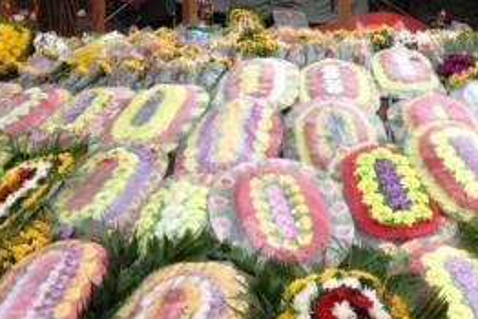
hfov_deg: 33.4
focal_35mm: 59
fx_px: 784
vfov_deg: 23.0
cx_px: 339
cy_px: 118
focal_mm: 4.13
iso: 50
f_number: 2.4
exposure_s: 1/968
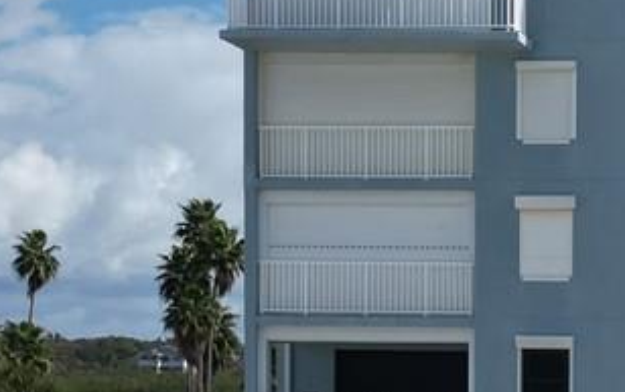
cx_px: 637
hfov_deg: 15.5
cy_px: 441
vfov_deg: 9.8
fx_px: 2250
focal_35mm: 132
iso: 110
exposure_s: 1/5000
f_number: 1.7
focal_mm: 6.72
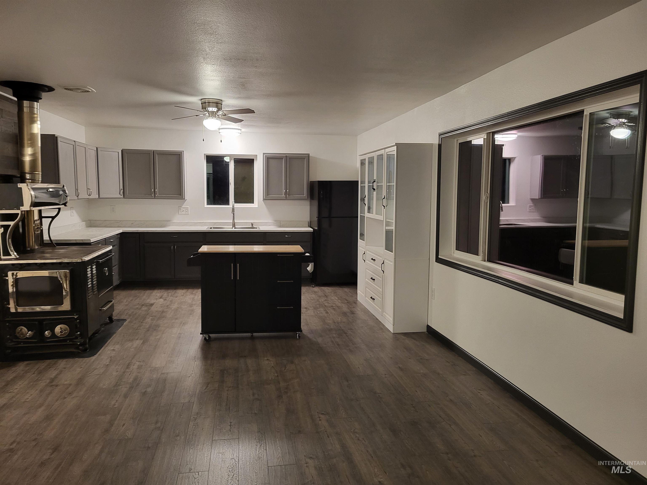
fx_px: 486
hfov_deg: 67.3
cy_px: 242
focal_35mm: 26
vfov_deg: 53.1
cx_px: 324
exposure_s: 1/40
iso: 320
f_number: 1.8
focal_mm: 5.4
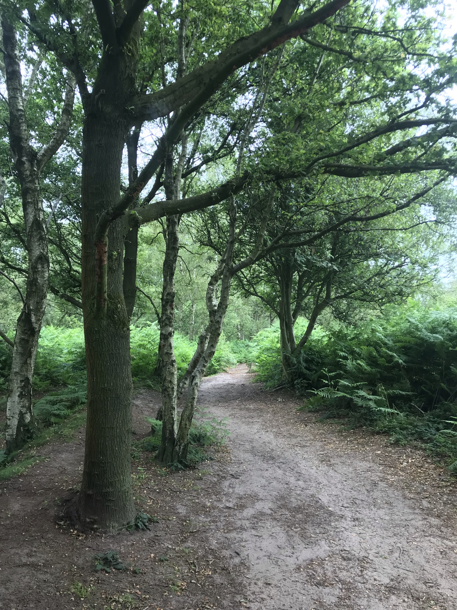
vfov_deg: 63.4
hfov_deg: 49.7
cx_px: 228
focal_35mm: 28
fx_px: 493
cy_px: 305
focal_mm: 3.99
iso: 20
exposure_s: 1/103
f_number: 1.8
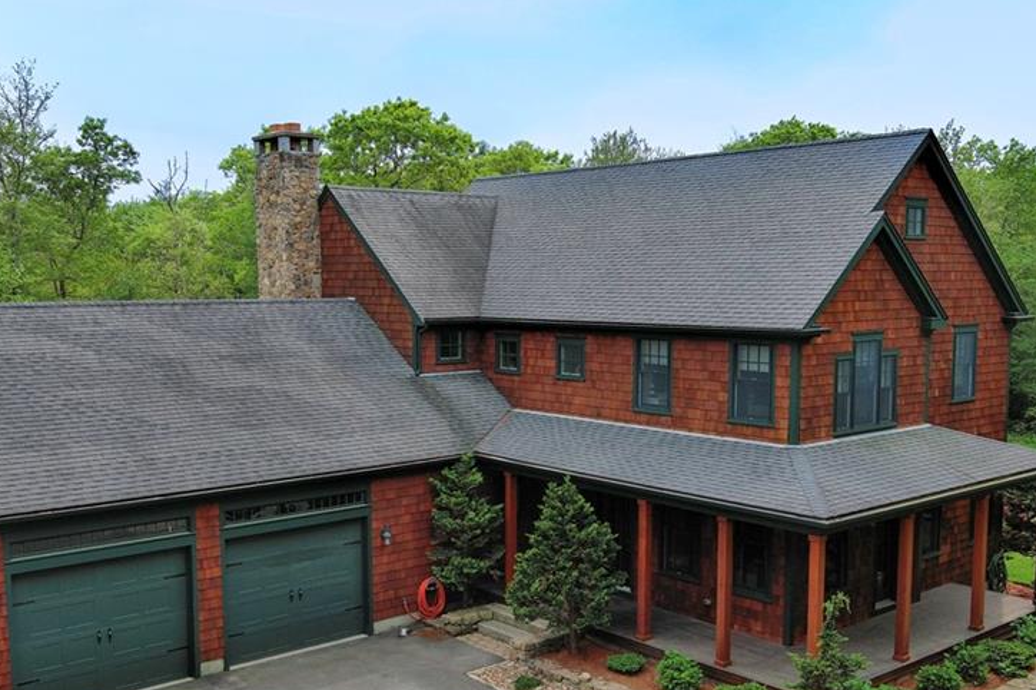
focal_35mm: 41
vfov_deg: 32.5
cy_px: 415
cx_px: 494
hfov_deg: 47.4
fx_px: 1179
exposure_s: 1/1000
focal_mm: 10.57
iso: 100
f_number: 2.8
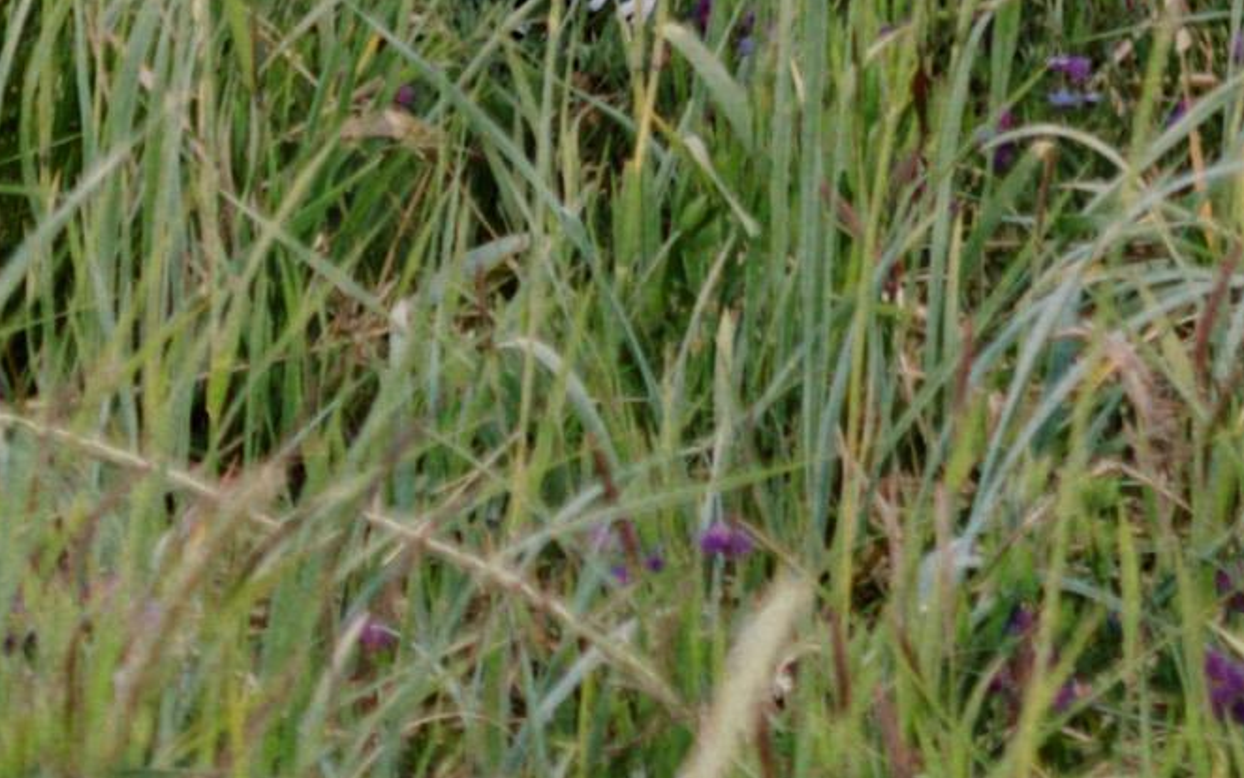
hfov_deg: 5.7
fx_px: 12512
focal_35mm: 369
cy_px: -1853
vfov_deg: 3.5
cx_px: 521
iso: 50
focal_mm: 35
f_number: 1.8
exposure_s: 1/1250
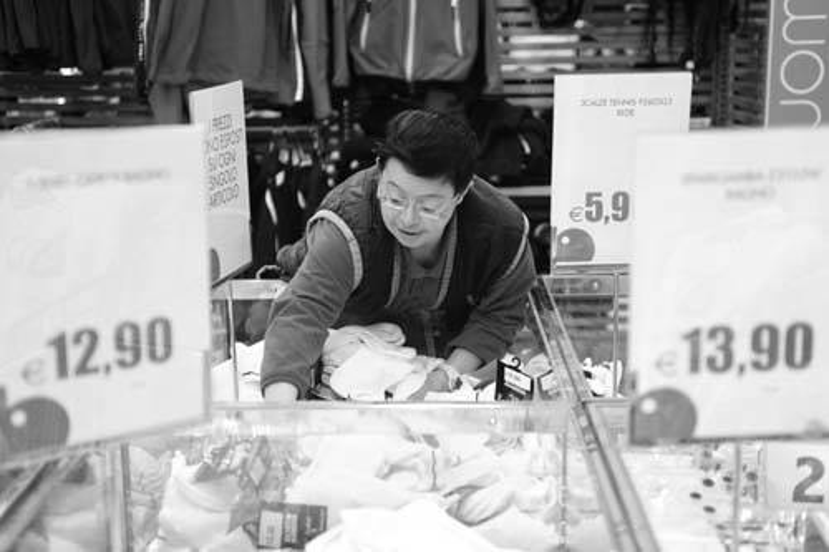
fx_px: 1197
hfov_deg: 38.2
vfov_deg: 26.0
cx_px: 414
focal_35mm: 52
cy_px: 276
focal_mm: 52
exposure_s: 1/100
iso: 400
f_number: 3.2
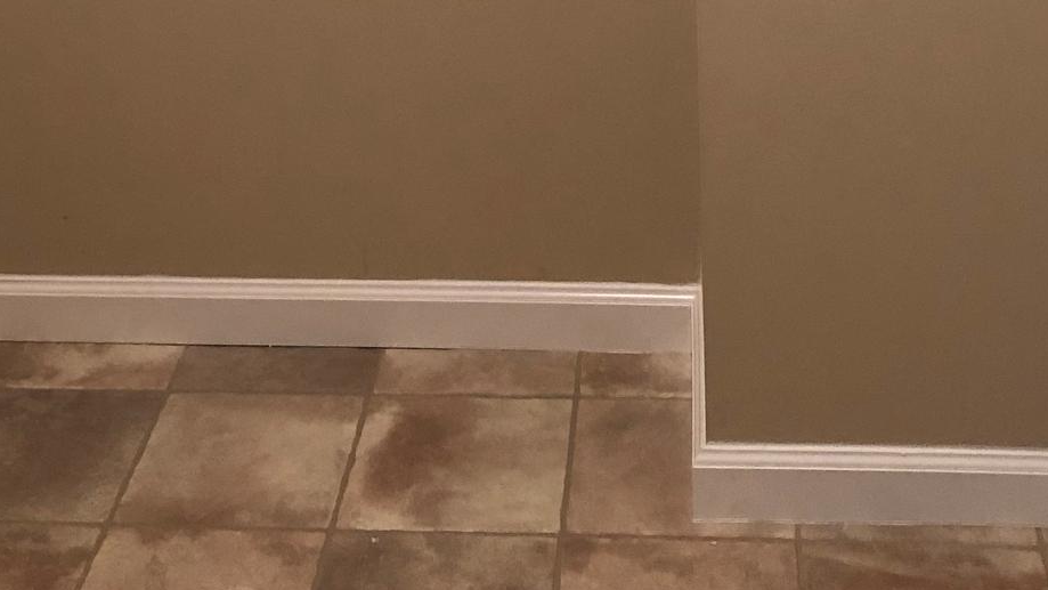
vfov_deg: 16.3
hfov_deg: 31.0
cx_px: 506
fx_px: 1890
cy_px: -283
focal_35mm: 68
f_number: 1.8
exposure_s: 1/15
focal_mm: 3.99
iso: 50
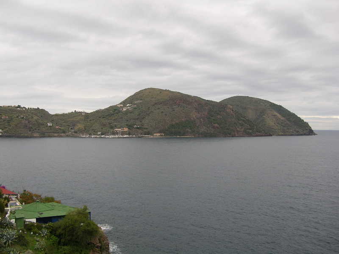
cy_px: 127
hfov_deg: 51.4
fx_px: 352
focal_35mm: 36
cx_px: 170
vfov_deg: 39.6
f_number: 2.7
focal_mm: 6
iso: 50
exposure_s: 1/160
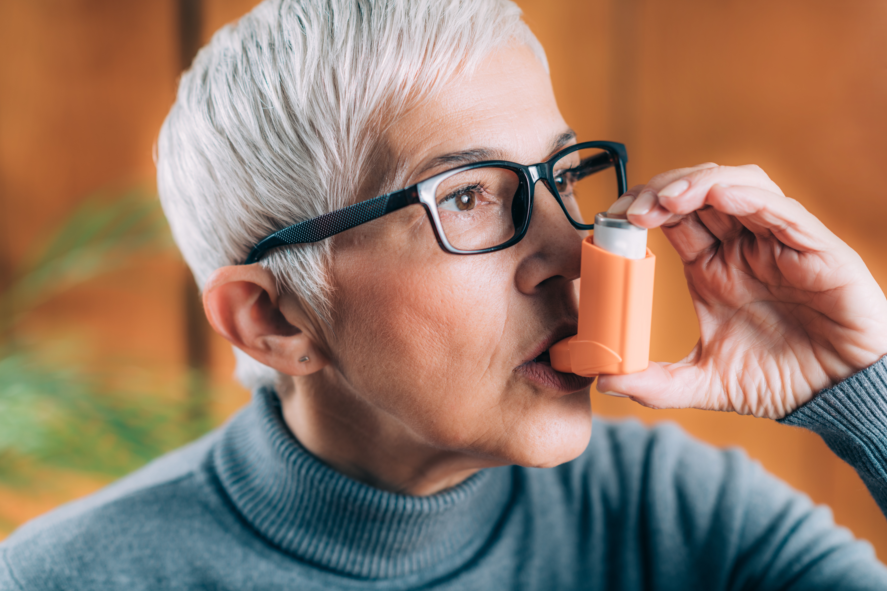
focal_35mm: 86
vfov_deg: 15.9
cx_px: 440
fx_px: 2119
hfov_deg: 23.6
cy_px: 296
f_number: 2.8
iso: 64
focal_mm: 85
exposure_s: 1/200
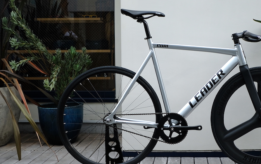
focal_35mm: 53
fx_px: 377
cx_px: 181
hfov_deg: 37.6
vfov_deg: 24.4
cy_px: 81
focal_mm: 23
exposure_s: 1/2400
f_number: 2
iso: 400
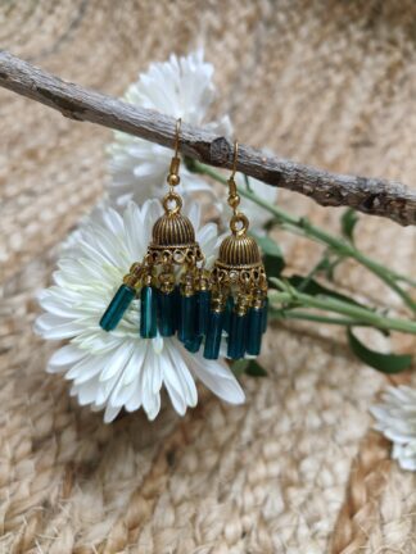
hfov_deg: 56.8
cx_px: 208
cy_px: 277
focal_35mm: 24
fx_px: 385
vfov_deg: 71.6
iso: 500
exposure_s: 1/50
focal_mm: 5.59
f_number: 1.8
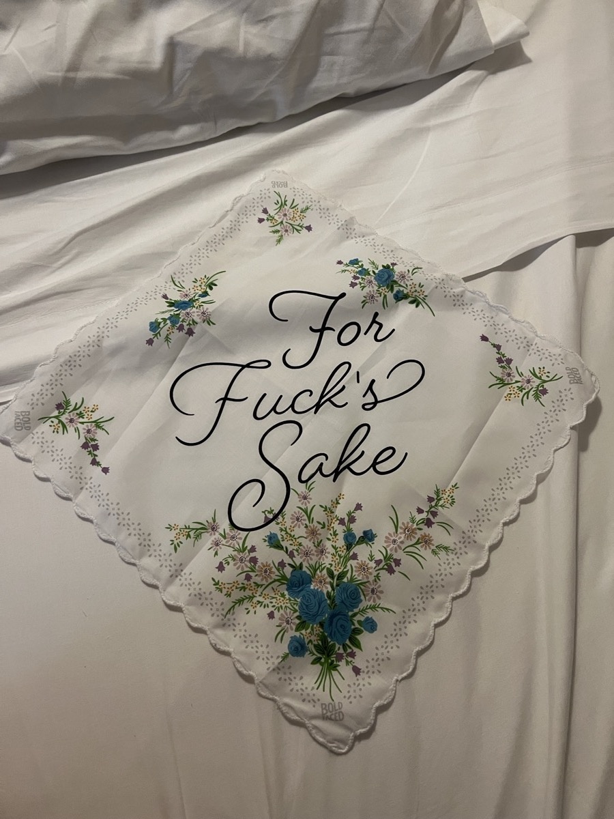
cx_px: 307
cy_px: 410
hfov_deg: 53.1
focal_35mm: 26
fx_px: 615
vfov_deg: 67.3
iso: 320
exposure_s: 1/50
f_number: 1.5
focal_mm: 5.7
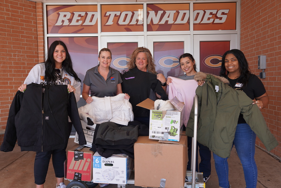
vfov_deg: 38.9
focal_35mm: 34
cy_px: 94
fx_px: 265
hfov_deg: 55.8
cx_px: 140
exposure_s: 1/160
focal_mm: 34
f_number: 4
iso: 100
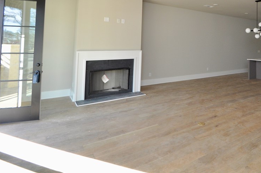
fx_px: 159
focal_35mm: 22
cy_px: 50
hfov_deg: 75.0
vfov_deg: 55.2
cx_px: 184
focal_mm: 10
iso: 400
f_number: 5
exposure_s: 1/100
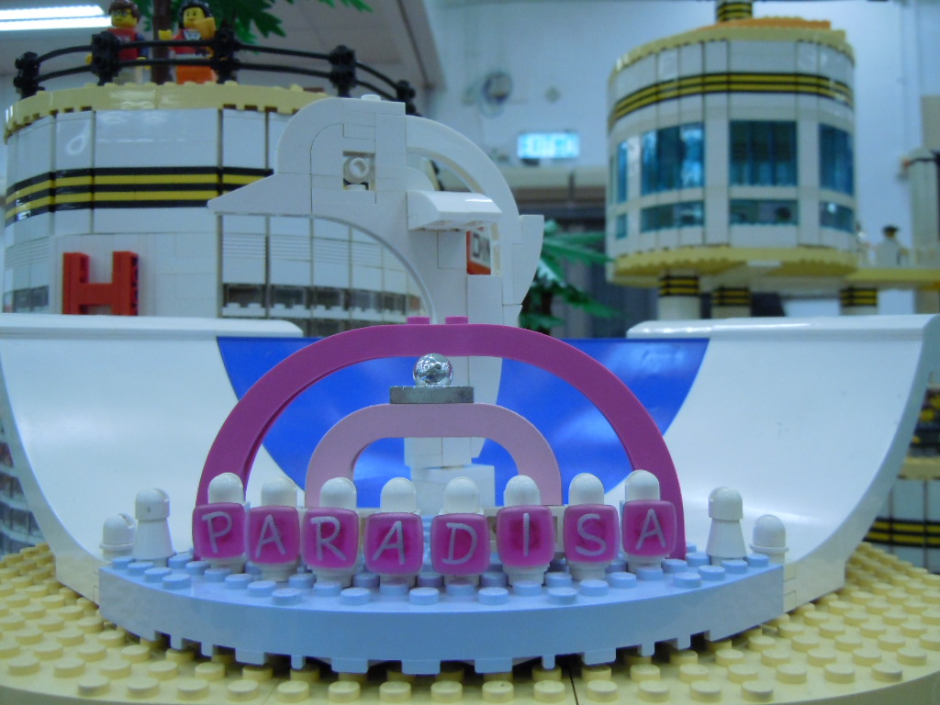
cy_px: 352
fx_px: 815
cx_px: 470
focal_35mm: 30
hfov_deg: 60.0
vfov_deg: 46.8
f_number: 3.5
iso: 320
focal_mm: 5.4
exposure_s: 1/60
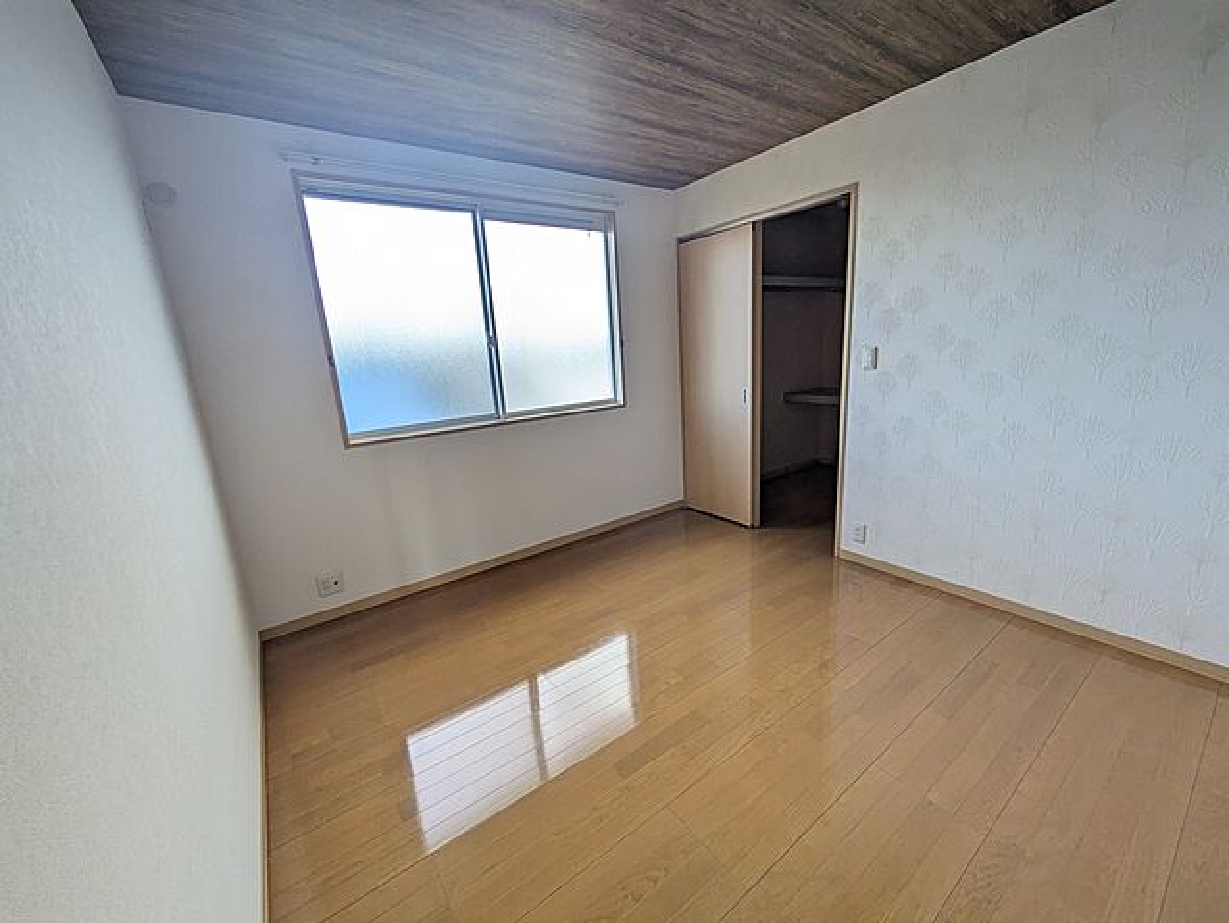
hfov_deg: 102.0
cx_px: 614
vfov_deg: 85.7
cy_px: 462
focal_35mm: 14
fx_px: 497
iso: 63
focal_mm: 1.83
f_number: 2.2
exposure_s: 1/120
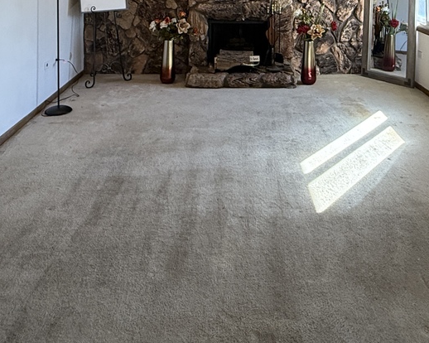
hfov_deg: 47.9
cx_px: 235
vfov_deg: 33.5
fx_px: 482
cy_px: -45
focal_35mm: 38
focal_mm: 2.22
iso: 160
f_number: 2.2
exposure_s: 1/120
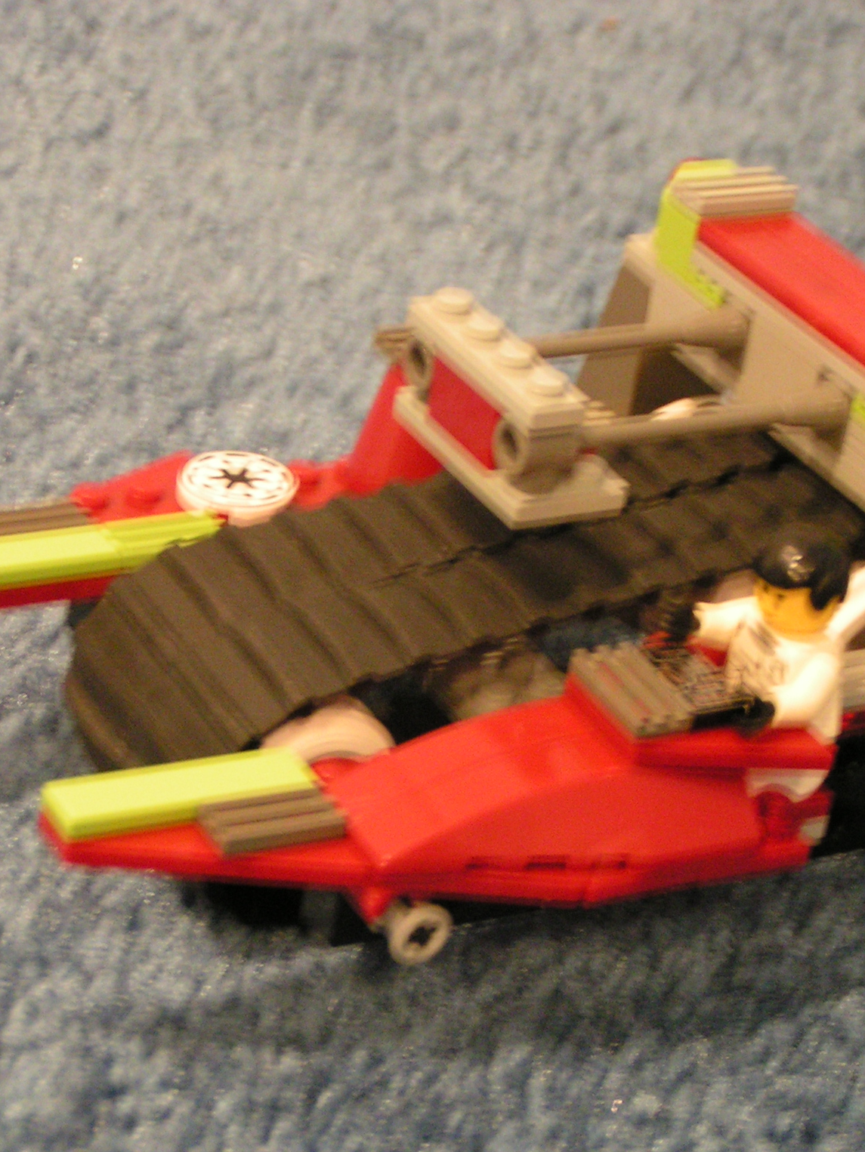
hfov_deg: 14.0
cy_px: 578
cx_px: 530
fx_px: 3531
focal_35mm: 106
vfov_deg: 18.5
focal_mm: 12.1
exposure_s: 1/2
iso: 200
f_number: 3.2
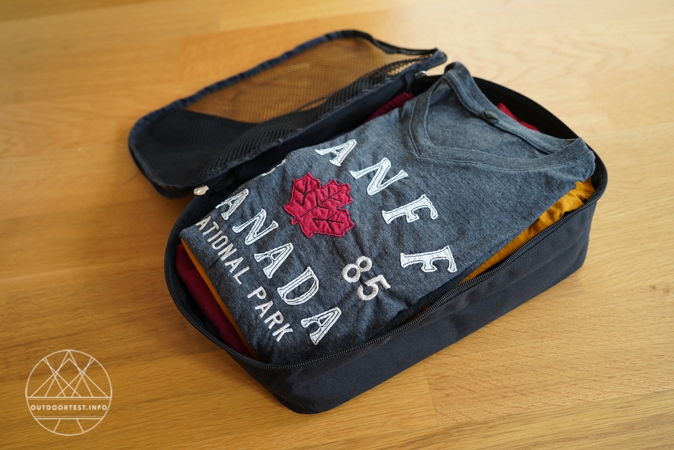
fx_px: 580
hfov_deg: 60.3
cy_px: 225
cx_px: 337
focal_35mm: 31
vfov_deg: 42.3
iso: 400
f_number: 4.5
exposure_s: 1/40
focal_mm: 31
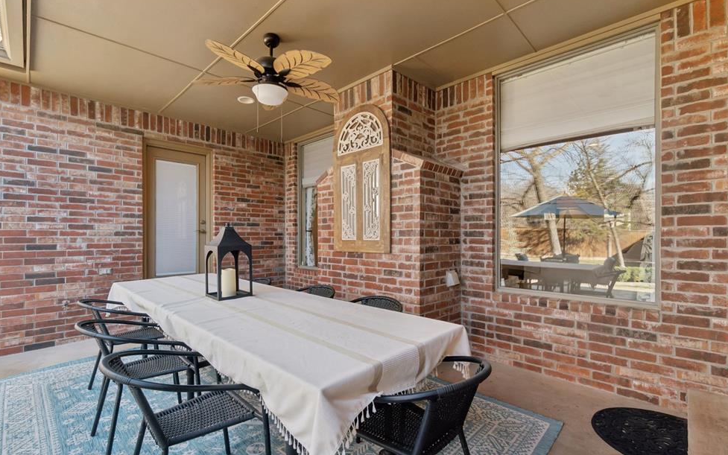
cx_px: 354
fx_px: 318
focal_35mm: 16
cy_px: 245
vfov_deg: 71.2
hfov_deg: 97.8
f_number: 9
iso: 100
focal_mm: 10
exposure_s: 1/50
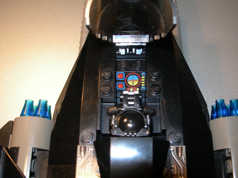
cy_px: 89
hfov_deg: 49.0
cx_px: 119
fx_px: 261
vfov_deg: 37.7
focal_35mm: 38
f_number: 4.8
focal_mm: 7.8
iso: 50
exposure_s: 1/30
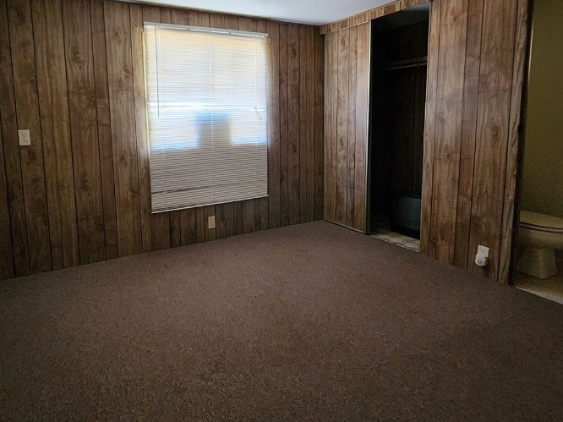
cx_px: 226
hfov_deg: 80.8
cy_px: 162
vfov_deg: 65.1
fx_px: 325
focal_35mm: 20
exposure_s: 1/24
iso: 640
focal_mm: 2.2
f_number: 2.2
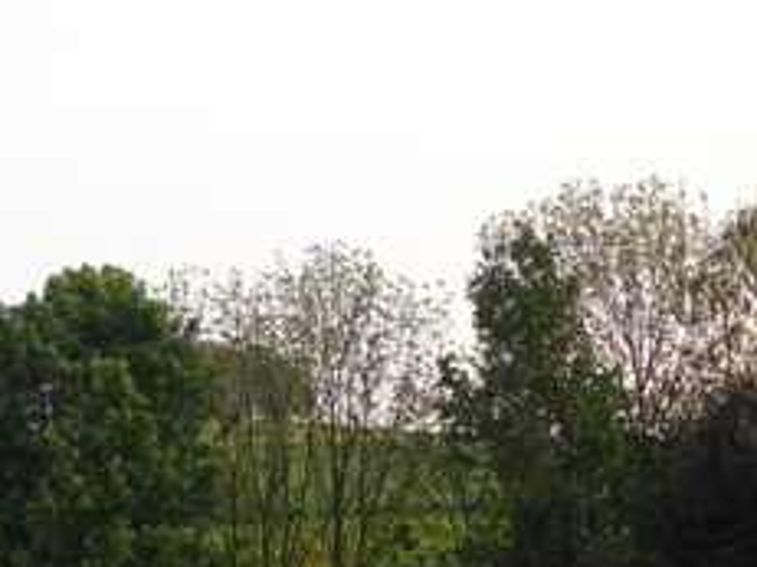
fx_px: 3388
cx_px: 79
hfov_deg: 12.7
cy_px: 603
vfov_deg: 9.5
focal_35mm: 155
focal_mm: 9.24
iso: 64
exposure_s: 1/135
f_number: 3.6
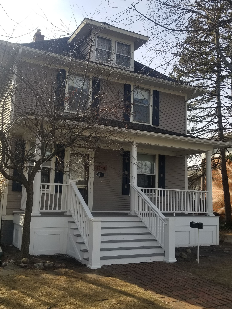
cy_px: 154
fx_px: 232
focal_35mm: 26
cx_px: 116
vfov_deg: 67.3
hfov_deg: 53.1
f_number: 1.7
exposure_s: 1/1397
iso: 50
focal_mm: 4.25
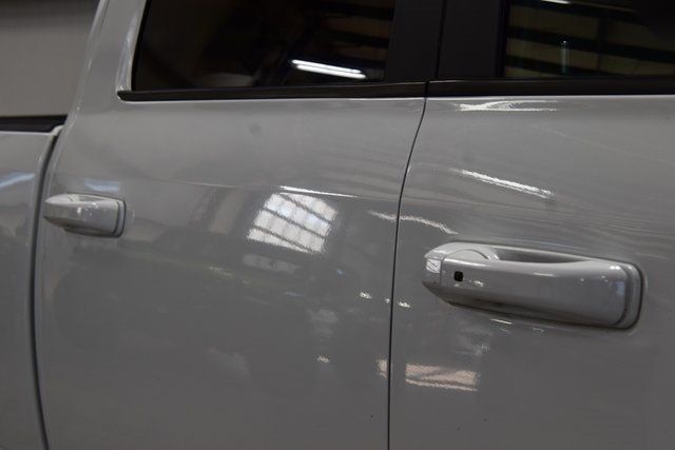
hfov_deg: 28.1
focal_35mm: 72
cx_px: 338
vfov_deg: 18.9
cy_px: 225
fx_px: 1350
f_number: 8
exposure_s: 1/60
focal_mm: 48
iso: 640
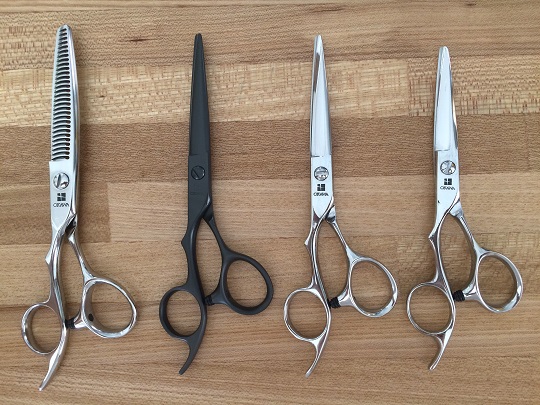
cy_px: 202
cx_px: 270
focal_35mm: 29
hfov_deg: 61.7
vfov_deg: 48.2
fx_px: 452
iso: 125
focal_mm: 4.15
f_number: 2.2
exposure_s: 1/30
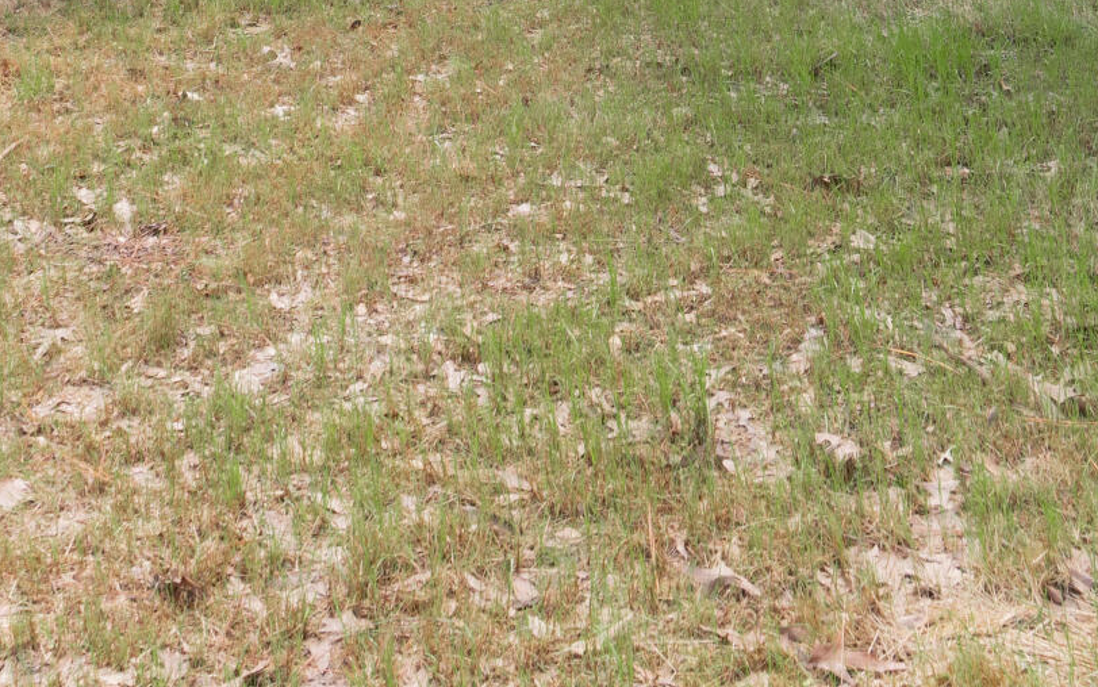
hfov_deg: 31.9
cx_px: 630
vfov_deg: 17.2
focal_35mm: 64
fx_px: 1916
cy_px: -492
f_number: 5.6
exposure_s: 1/80
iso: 160
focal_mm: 17
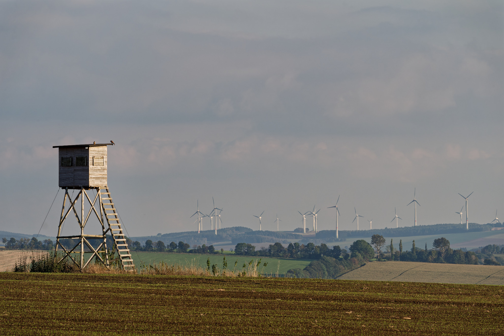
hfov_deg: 6.9
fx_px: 4208
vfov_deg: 4.6
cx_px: 252
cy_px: 168
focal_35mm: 301
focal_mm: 300.6
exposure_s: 1/160
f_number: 16
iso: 250
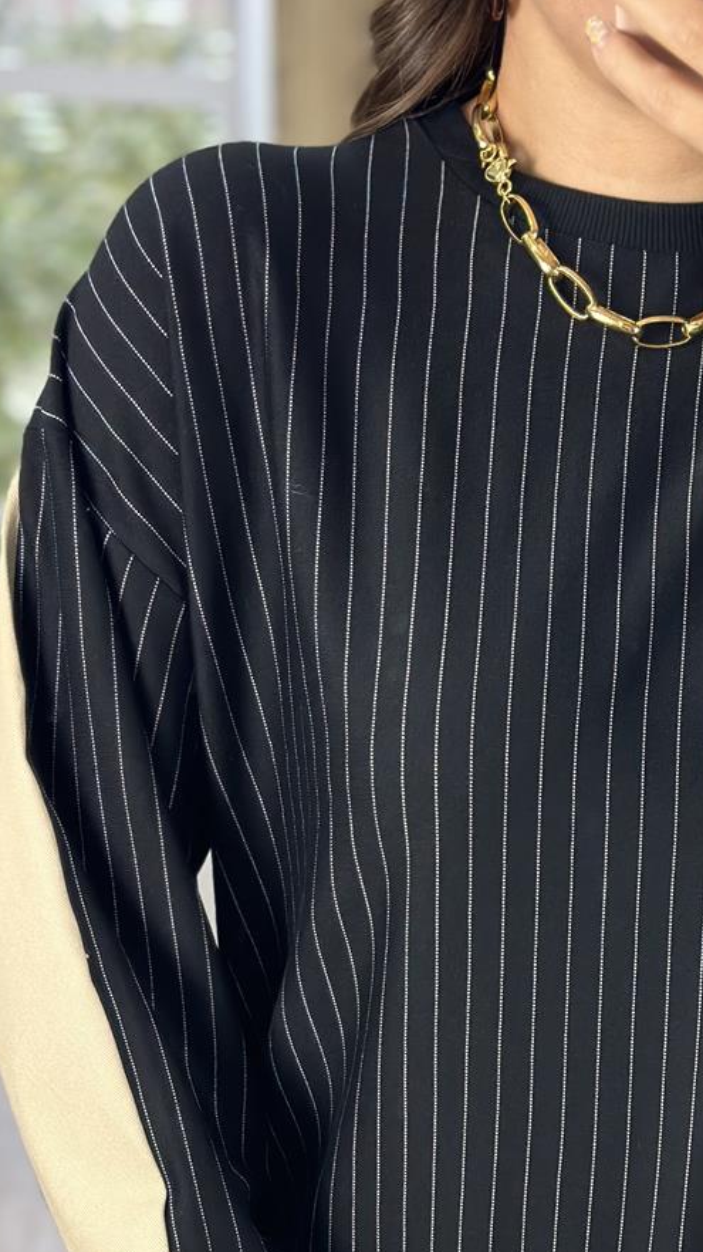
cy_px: 1045
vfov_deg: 22.1
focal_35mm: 95
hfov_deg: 12.5
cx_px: 750
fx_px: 3151
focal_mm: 6.86
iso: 125
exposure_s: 1/100
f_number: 1.78
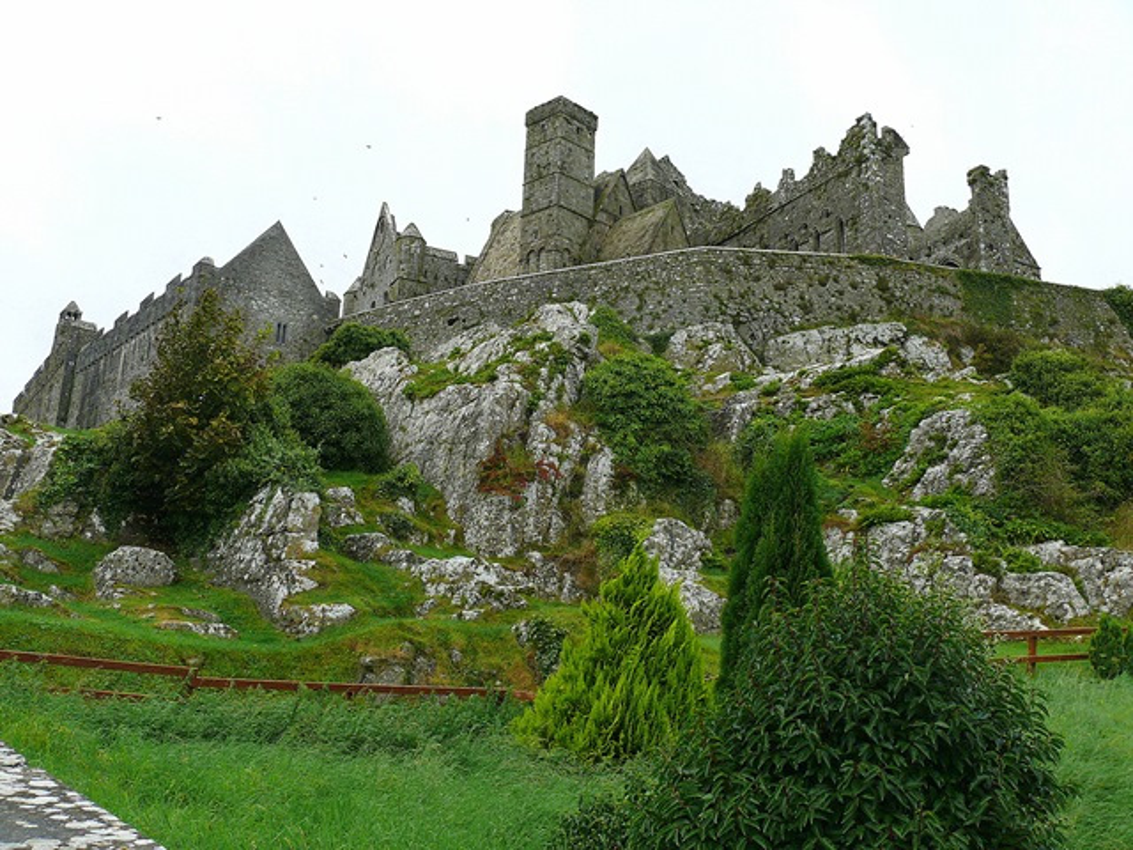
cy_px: 425
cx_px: 566
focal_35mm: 35
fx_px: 1146
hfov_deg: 52.6
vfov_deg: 40.7
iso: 100
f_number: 4.5
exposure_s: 1/200
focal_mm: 7.4
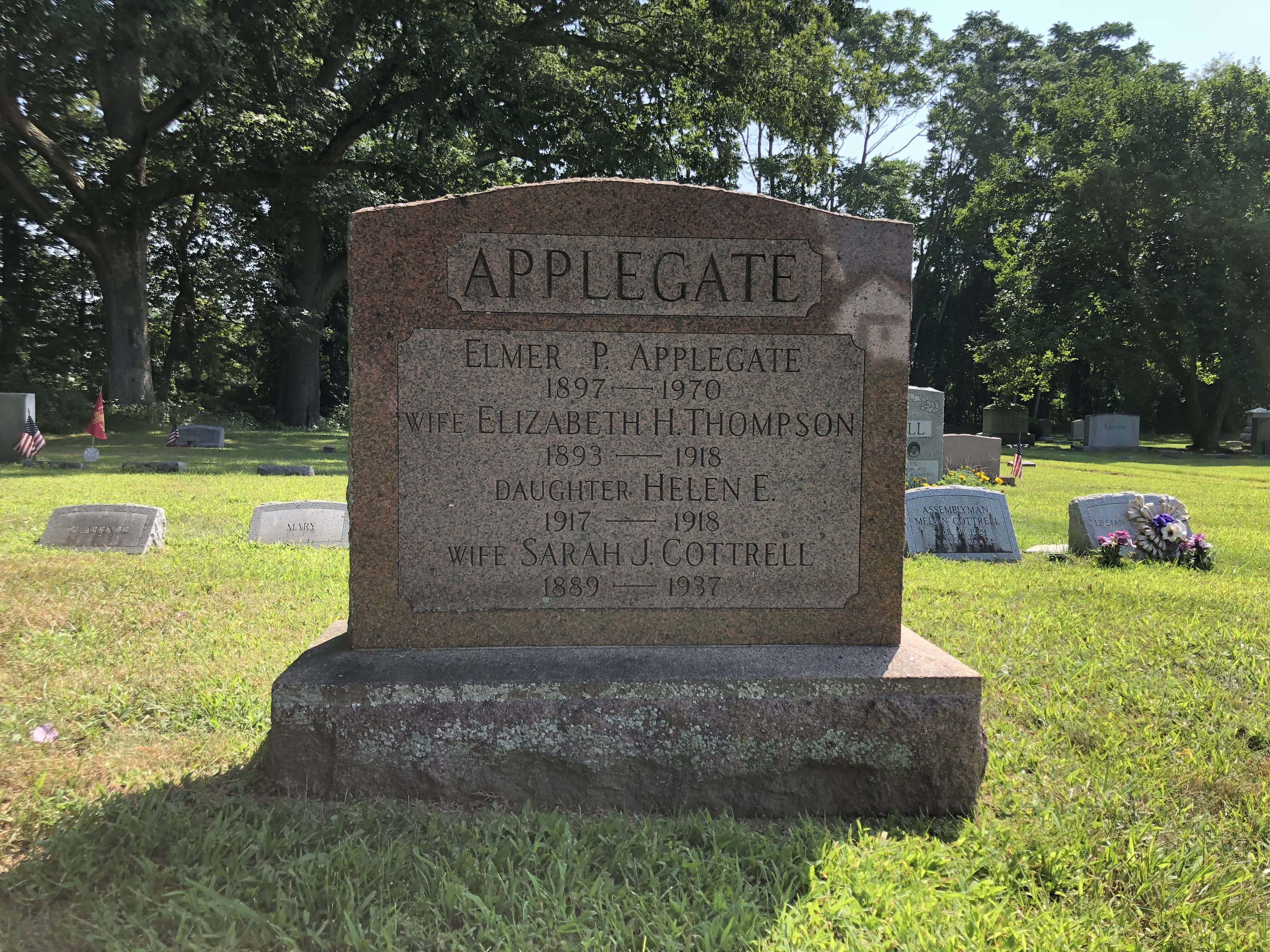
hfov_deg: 63.4
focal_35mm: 28
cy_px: 476
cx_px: 635
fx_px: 1027
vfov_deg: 49.7
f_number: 1.8
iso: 20
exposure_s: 1/533
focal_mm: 3.99
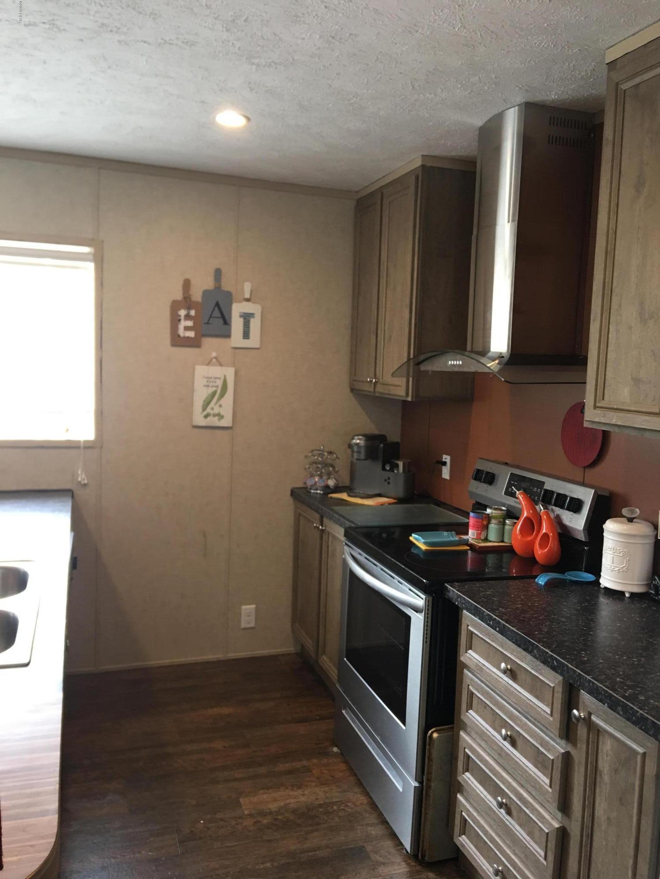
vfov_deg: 61.7
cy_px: 440
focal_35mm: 29
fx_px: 737
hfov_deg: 48.2
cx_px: 330
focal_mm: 4.15
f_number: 2.2
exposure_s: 1/15
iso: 50
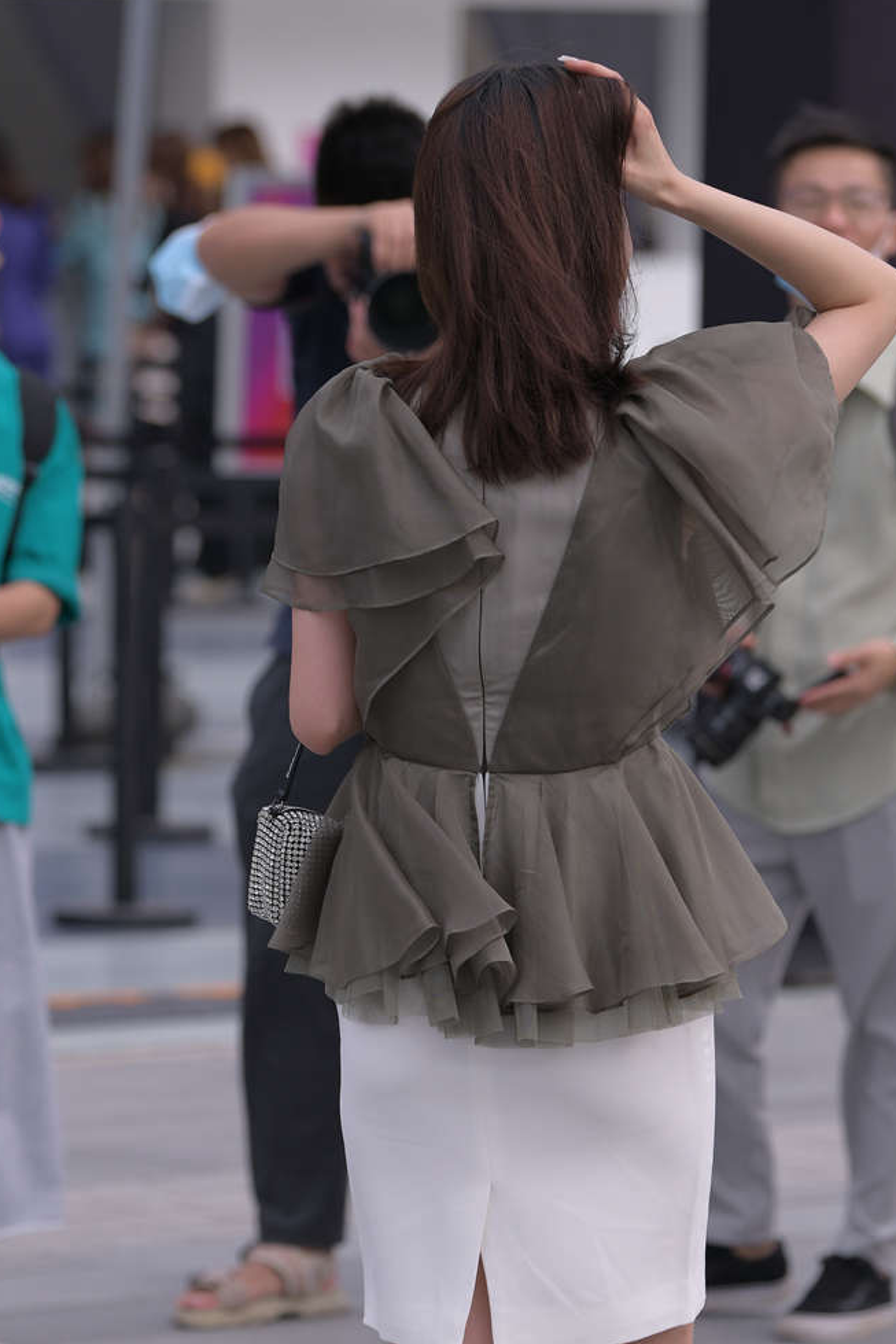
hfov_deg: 5.8
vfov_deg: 8.6
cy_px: 1032
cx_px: 487
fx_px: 8919
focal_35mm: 239
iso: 125
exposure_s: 1/800
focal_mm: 130
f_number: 3.5
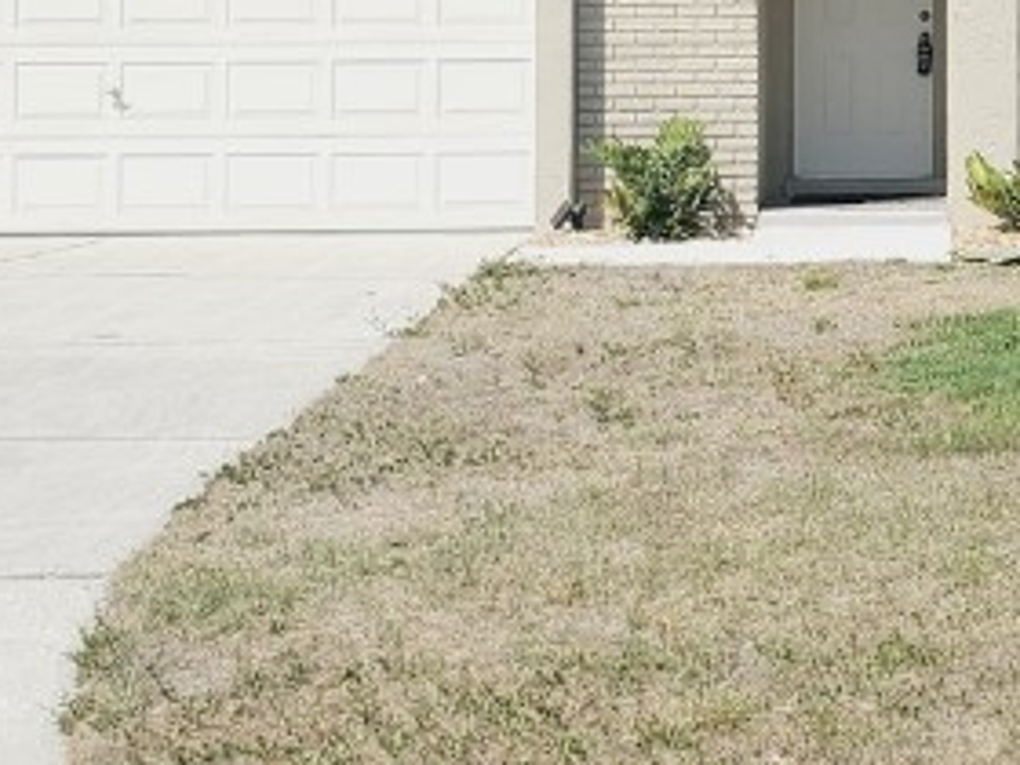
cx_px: 969
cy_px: -160
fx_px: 2799
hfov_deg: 20.1
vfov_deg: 15.0
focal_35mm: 95
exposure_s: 1/2077
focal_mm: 4.3
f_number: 2.4
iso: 50
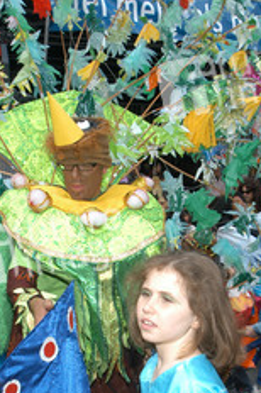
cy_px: 334
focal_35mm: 62
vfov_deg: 31.3
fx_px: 676
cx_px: 90
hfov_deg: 21.8
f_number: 9
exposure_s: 1/180
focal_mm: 24
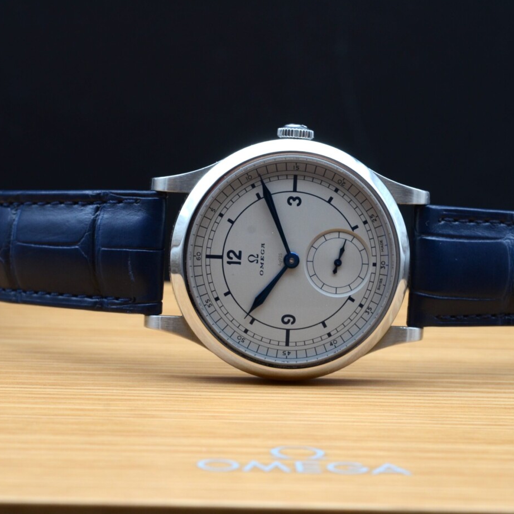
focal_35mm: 116
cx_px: 287
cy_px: 256
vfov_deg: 15.0
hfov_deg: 15.0
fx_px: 1949
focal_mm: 60
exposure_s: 1/40
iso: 500
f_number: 10
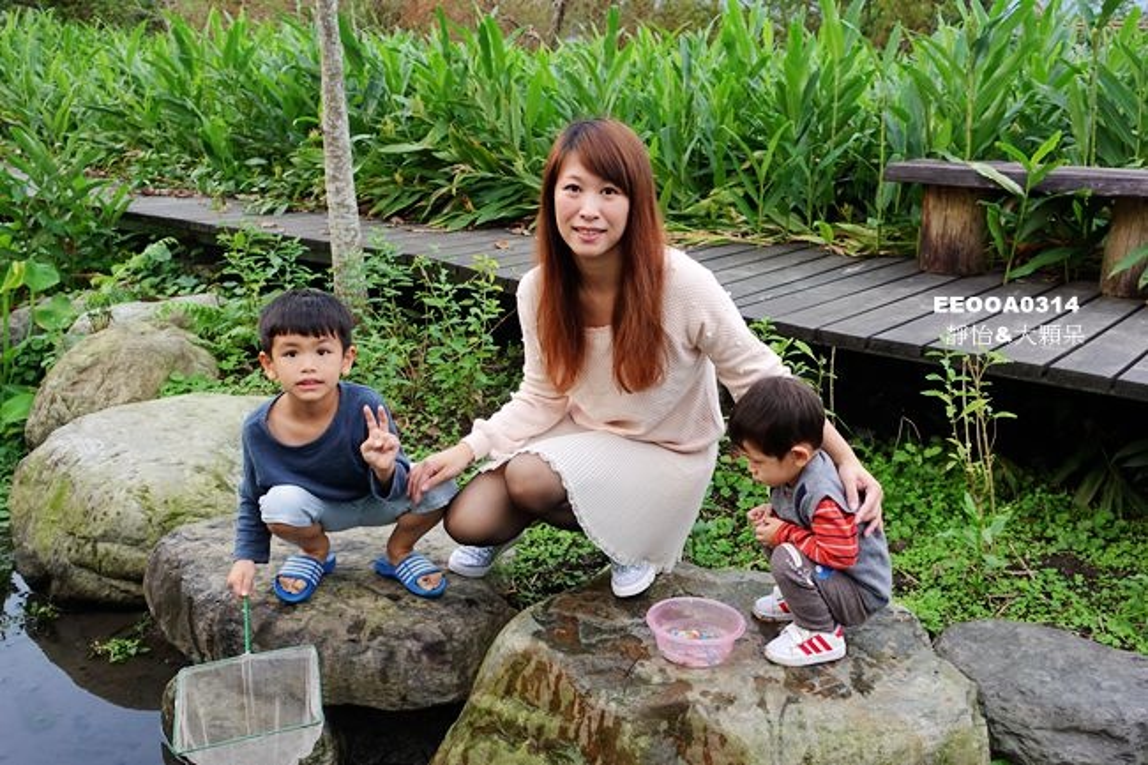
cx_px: 574
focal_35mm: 33
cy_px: 382
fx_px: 1052
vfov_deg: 39.9
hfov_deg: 57.2
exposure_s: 1/100
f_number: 2.8
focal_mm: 12.06
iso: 125
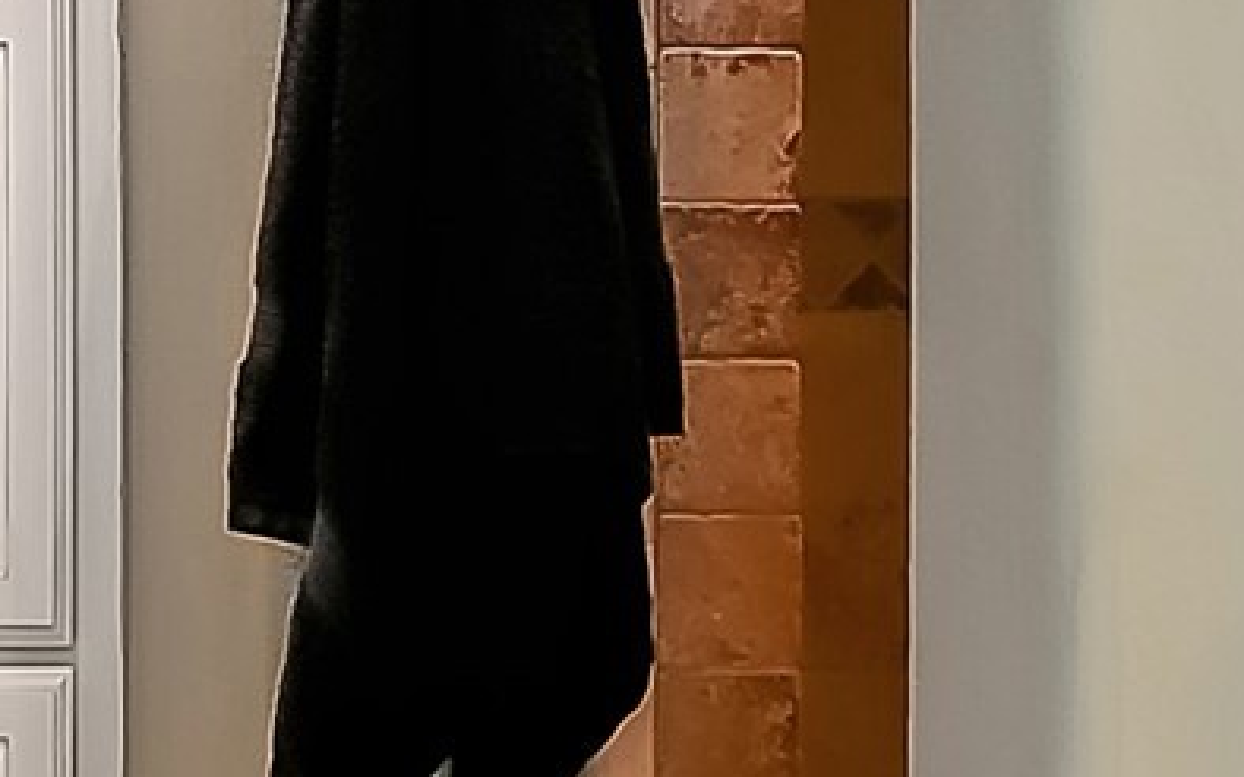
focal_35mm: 79
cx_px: -474
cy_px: 706
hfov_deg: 22.6
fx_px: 2678
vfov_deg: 16.3
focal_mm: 10
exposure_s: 1/2
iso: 250
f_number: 7.1
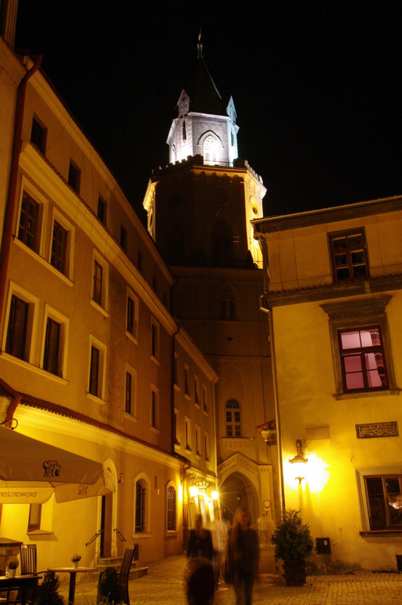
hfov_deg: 38.3
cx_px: 201
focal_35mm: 34
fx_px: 579
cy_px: 302
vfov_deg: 55.1
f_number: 10
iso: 400
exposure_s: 2.5
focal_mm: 23
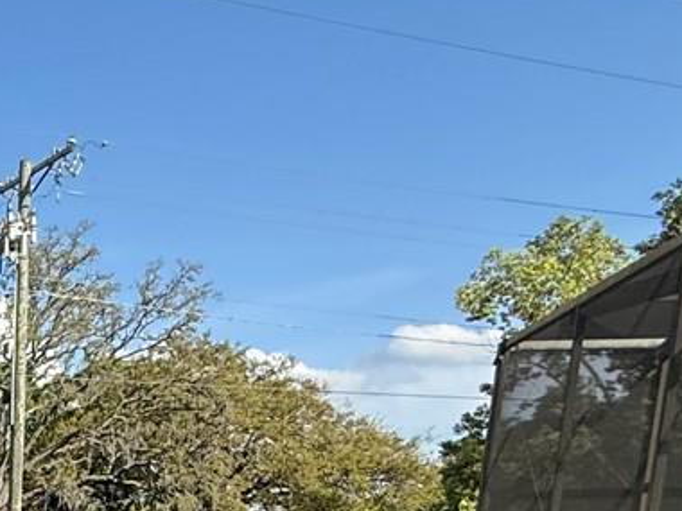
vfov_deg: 20.2
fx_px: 1162
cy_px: 827
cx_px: -357
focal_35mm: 59
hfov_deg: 24.7
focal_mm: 2.22
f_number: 2.2
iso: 50
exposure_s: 1/1698
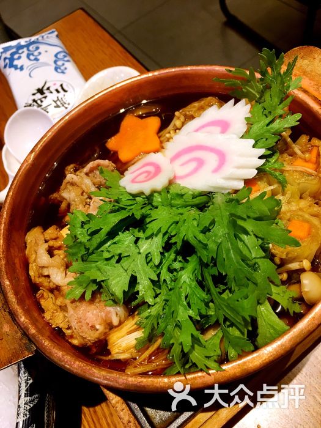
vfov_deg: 61.7
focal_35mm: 29
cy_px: 214
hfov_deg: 48.2
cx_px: 160
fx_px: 359
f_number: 2.2
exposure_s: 1/17
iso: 40
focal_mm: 4.15
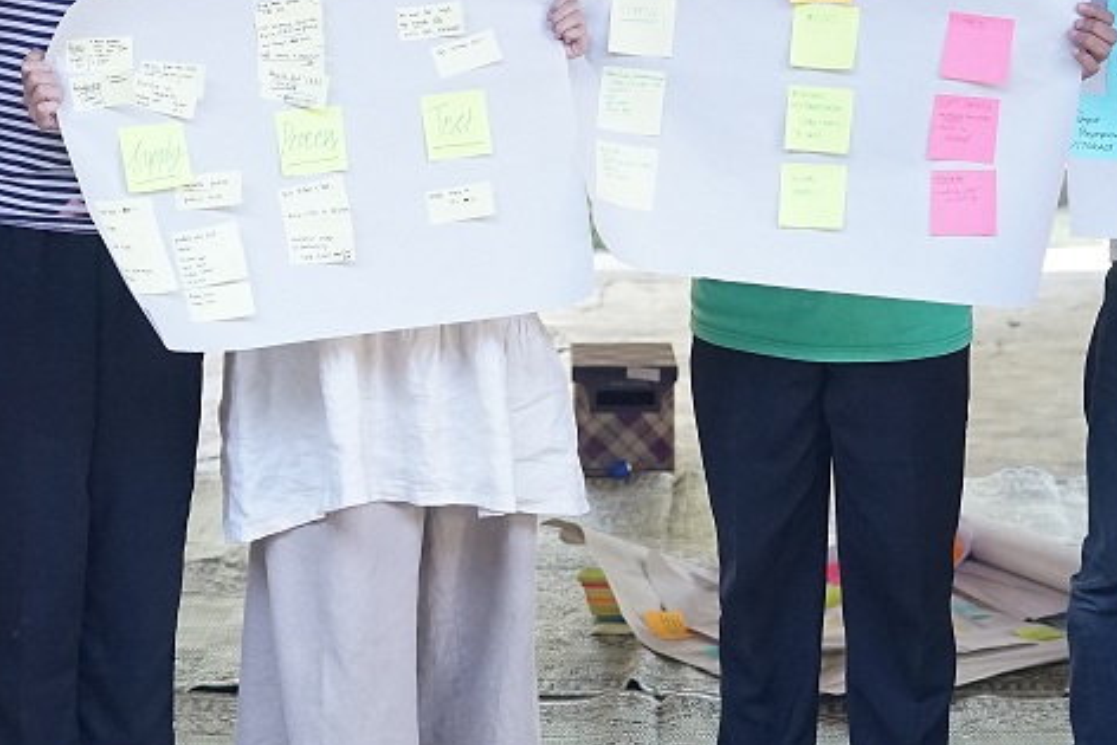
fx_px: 3942
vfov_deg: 10.8
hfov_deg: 16.1
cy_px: 97
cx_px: 566
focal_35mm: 127
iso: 2500
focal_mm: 50
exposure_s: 1/500
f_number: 3.2
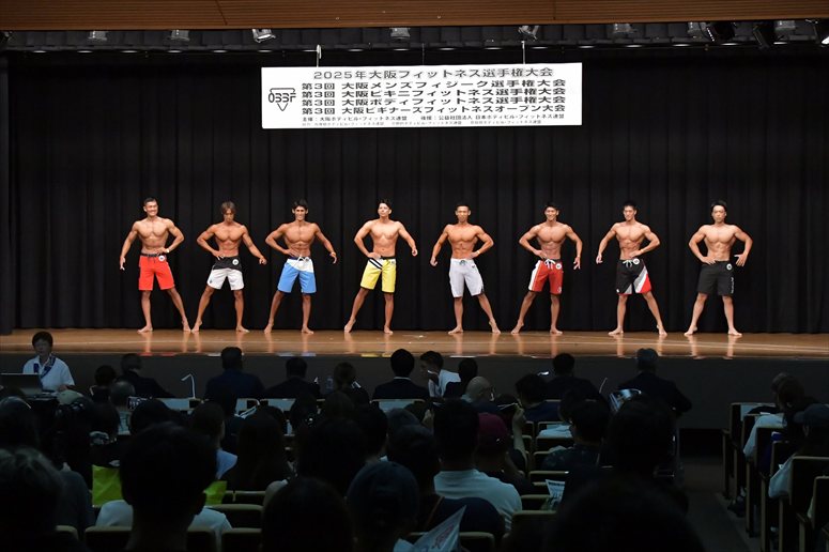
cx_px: 414
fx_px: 1657
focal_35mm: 72
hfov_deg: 28.1
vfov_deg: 18.9
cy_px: 276
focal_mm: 48
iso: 6400
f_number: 5.6
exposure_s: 1/400
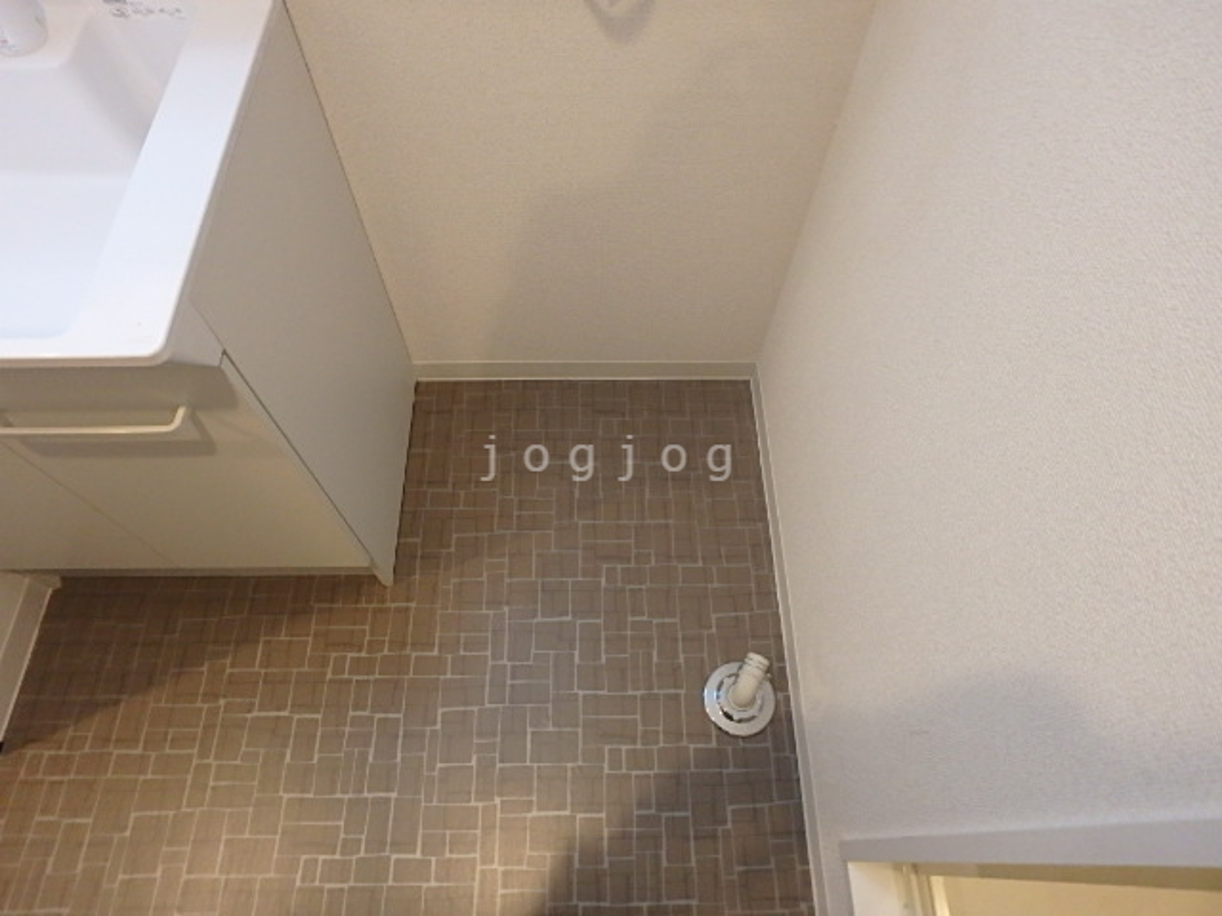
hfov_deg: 79.0
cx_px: 611
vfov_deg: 63.4
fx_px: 741
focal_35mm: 21
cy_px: 458
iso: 500
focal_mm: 3.7
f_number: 3.5
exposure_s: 1/30
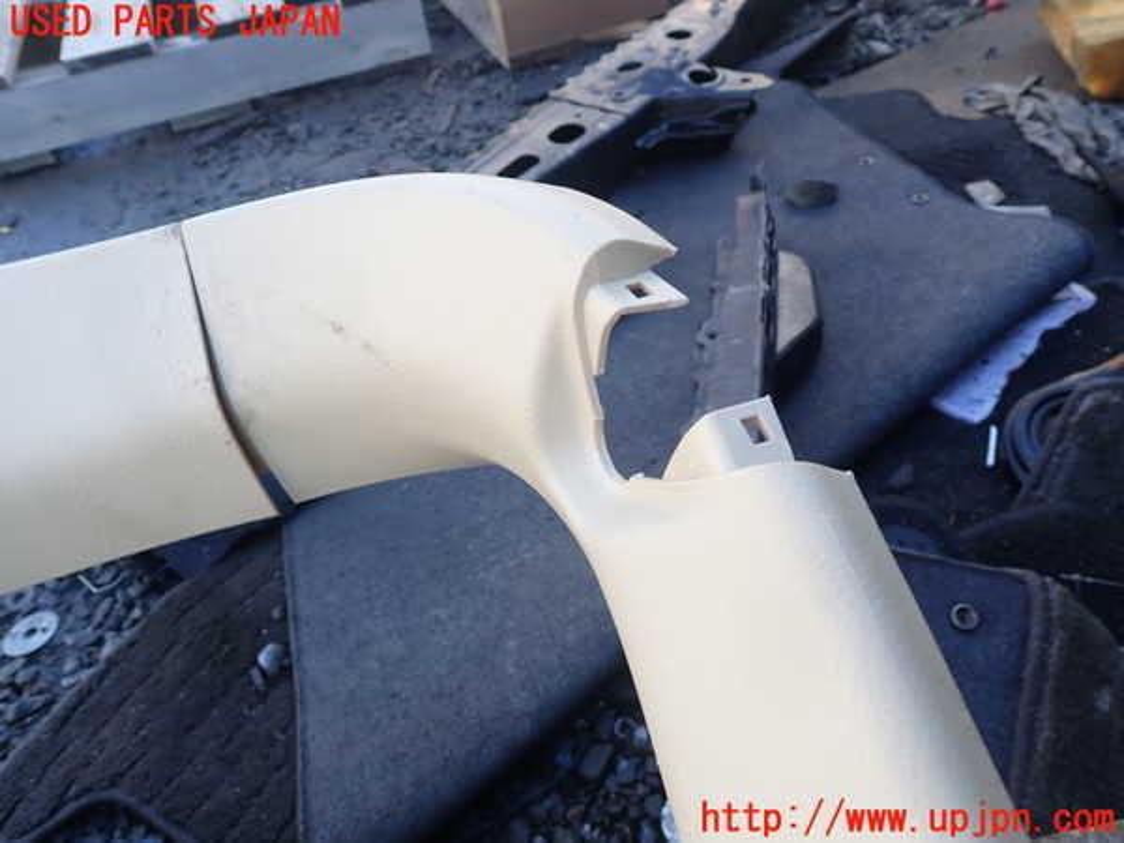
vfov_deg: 54.9
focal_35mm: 25
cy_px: 422
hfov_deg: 69.4
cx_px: 562
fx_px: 812
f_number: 2.8
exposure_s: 1/160
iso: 100
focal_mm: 4.5
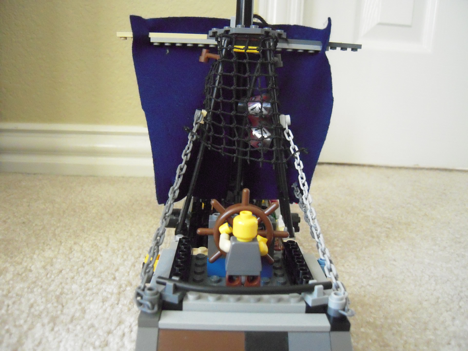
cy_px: 176
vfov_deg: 49.7
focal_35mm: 28
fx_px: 379
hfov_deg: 63.4
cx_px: 234
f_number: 2.7
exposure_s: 1/100
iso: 1600
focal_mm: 5
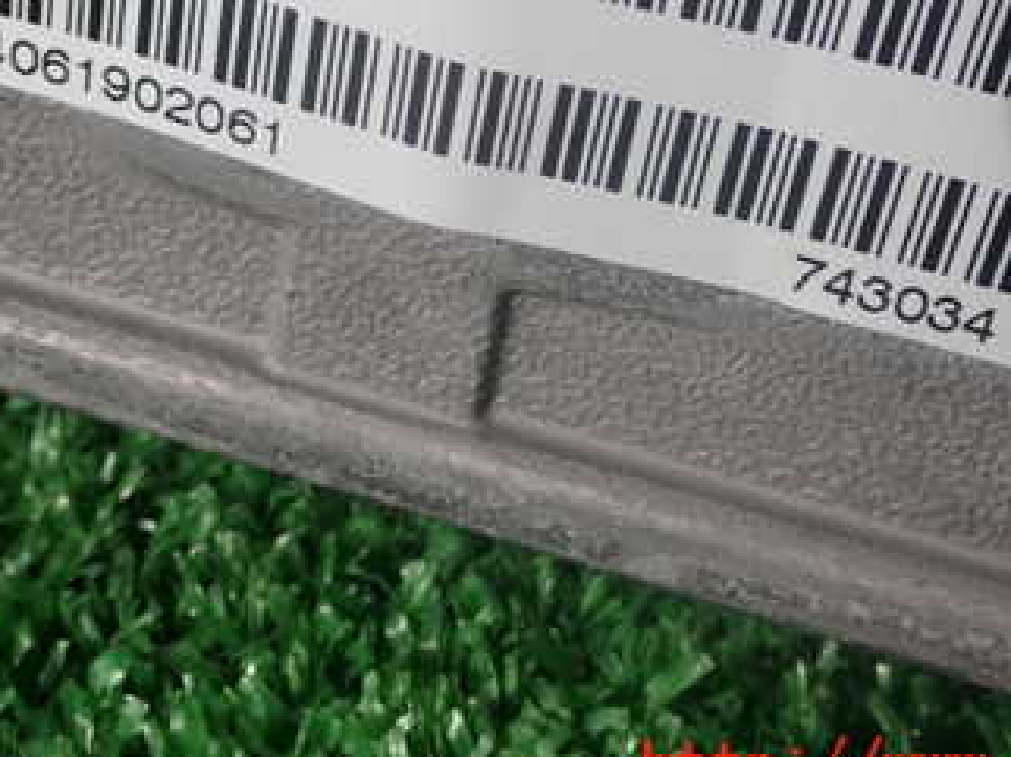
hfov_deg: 23.8
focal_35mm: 82
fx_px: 2393
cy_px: 104
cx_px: 408
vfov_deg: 17.7
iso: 100
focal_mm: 7.84
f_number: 4
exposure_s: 1/160
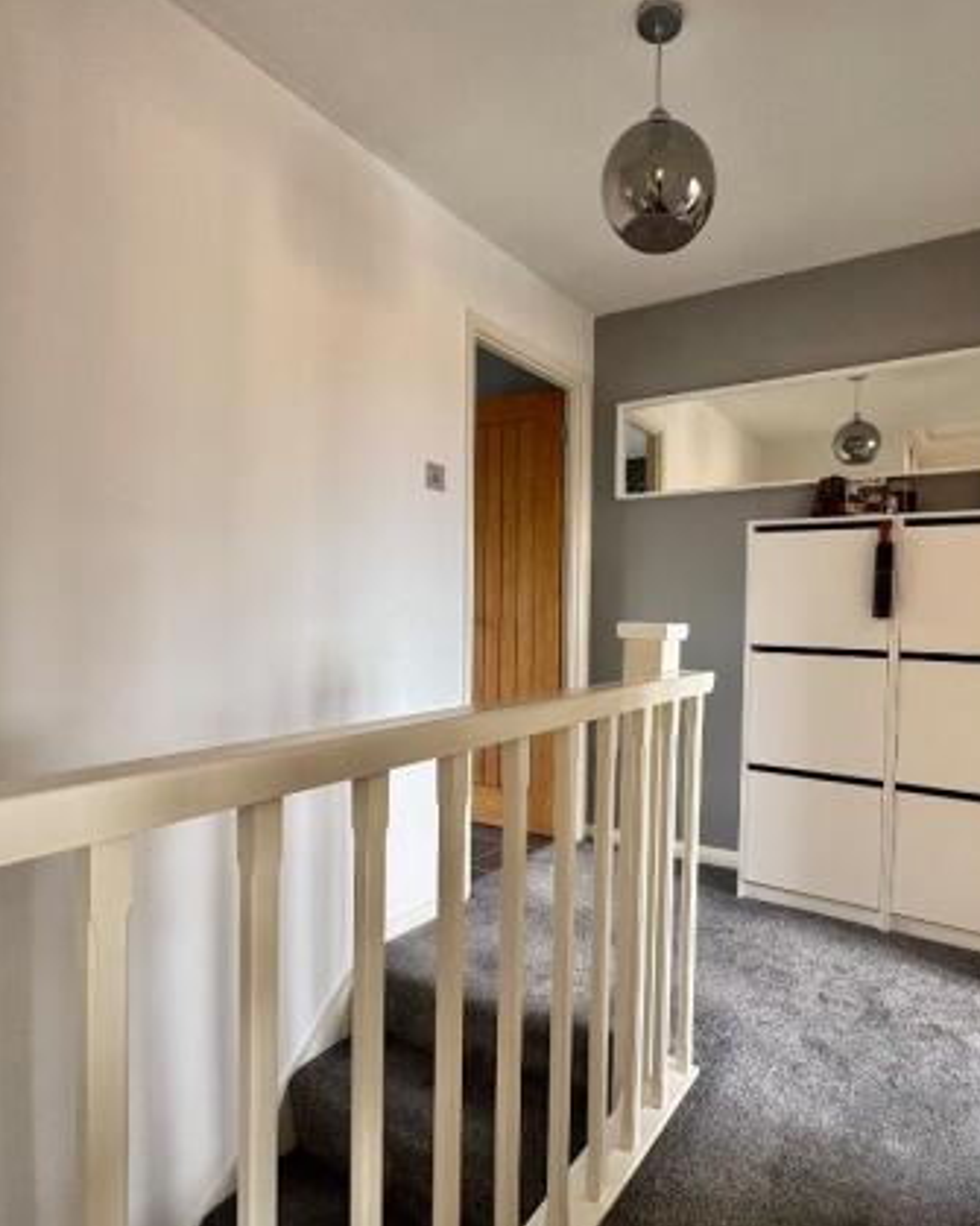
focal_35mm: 19
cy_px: 625
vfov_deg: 83.3
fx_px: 689
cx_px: 607
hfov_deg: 69.8
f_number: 2.2
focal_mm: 2.22
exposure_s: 1/60
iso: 320
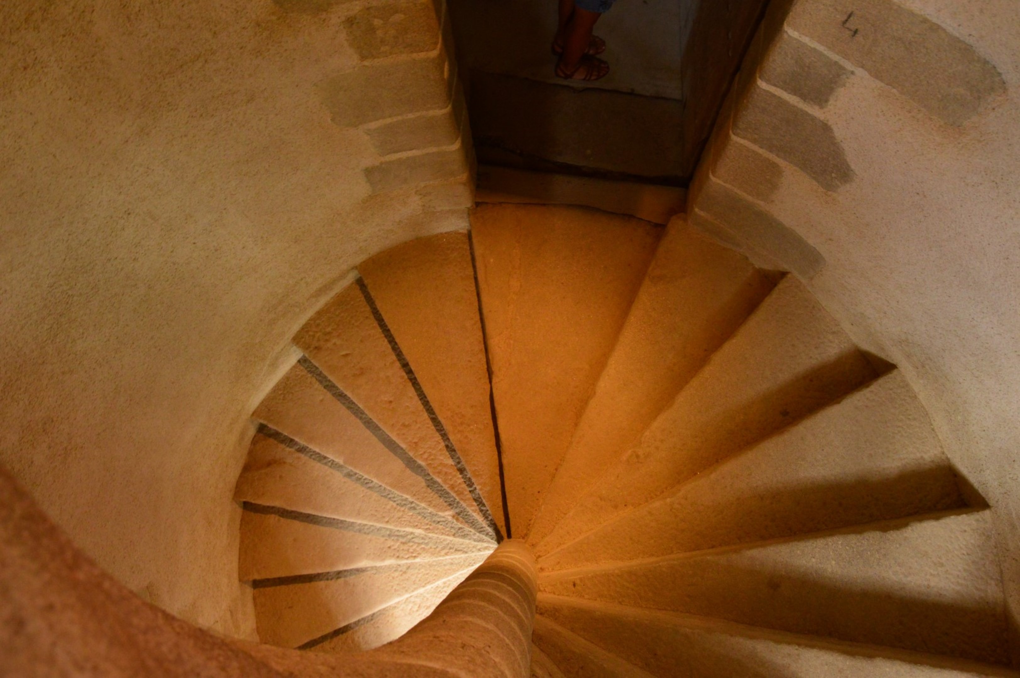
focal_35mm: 27
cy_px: 339
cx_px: 510
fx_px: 764
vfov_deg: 47.9
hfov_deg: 67.4
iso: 1600
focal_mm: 18
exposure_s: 1/10
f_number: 6.3
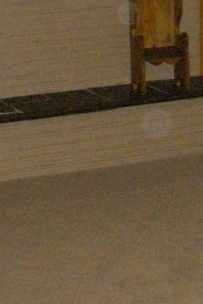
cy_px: 69
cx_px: 173
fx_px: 1201
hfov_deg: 9.6
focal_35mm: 142
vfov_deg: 14.4
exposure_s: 1/250
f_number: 3.3
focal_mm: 6.3
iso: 800
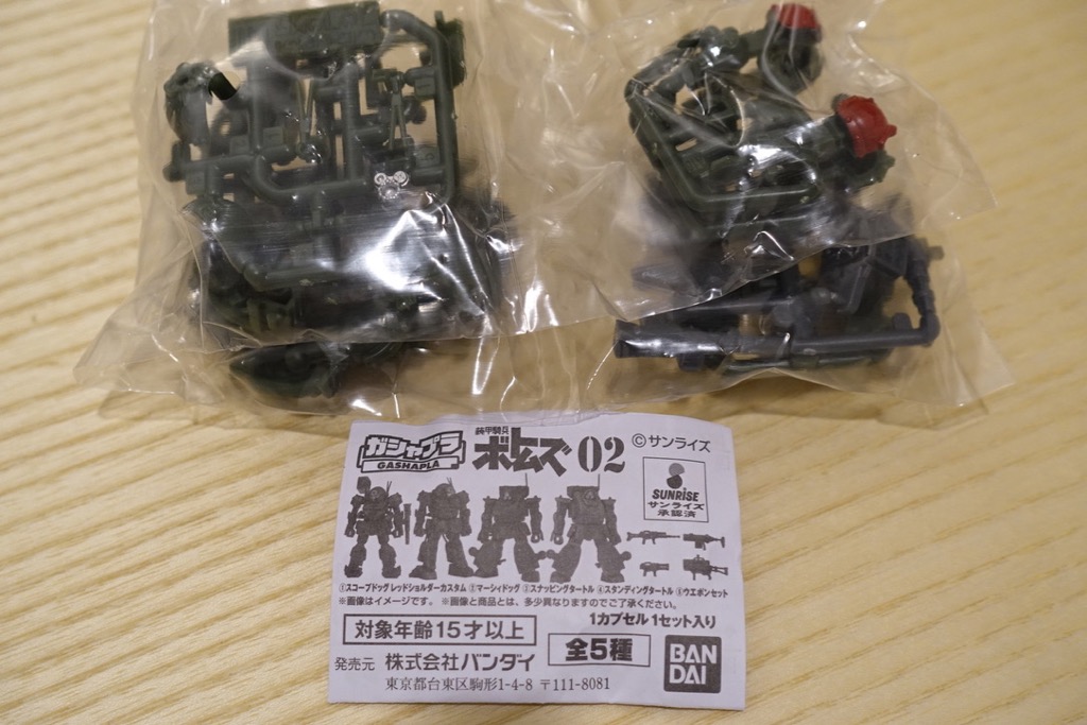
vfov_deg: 28.7
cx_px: 544
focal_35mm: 47
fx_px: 1419
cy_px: 362
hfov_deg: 41.9
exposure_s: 1/25
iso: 800
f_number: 2.8
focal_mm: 17.06
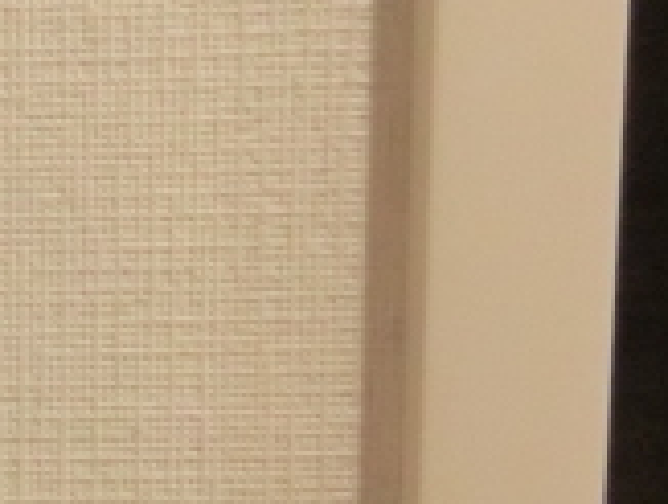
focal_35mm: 94
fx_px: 1818
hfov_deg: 17.6
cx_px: -459
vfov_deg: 15.0
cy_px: 680
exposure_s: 1/60
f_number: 3.2
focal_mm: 4.3
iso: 500
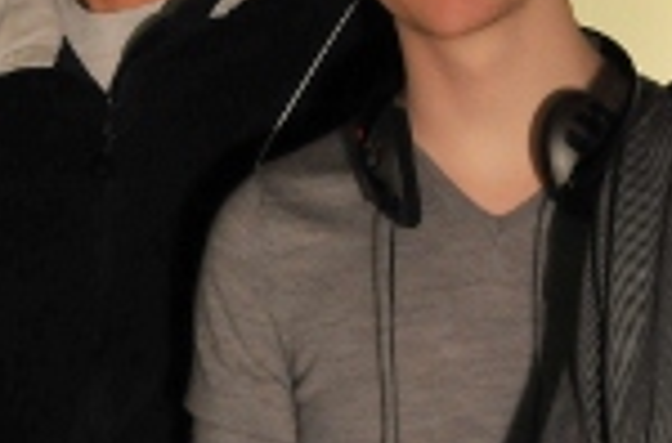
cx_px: 251
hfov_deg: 11.9
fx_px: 3222
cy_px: 360
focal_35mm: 173
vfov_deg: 7.9
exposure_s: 1/8
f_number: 9
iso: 800
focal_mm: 27
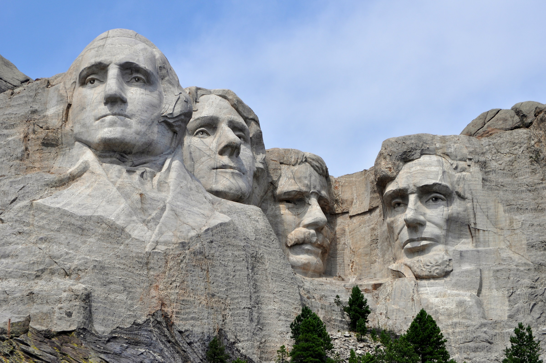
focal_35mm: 158
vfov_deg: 8.7
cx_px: 273
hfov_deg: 13.1
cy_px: 182
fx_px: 2386
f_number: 10
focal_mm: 105
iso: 200
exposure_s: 1/400
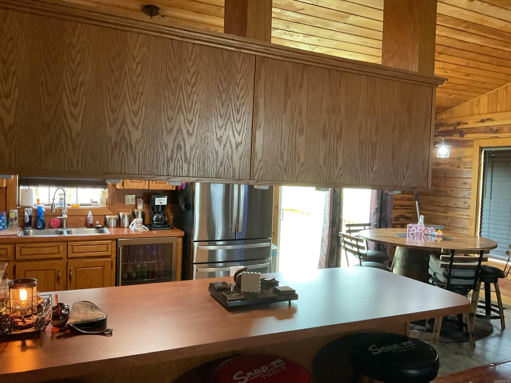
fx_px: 428
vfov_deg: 48.2
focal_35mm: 29
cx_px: 256
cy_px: 192
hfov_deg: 61.7
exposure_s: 1/60
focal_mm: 3
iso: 200
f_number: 1.8
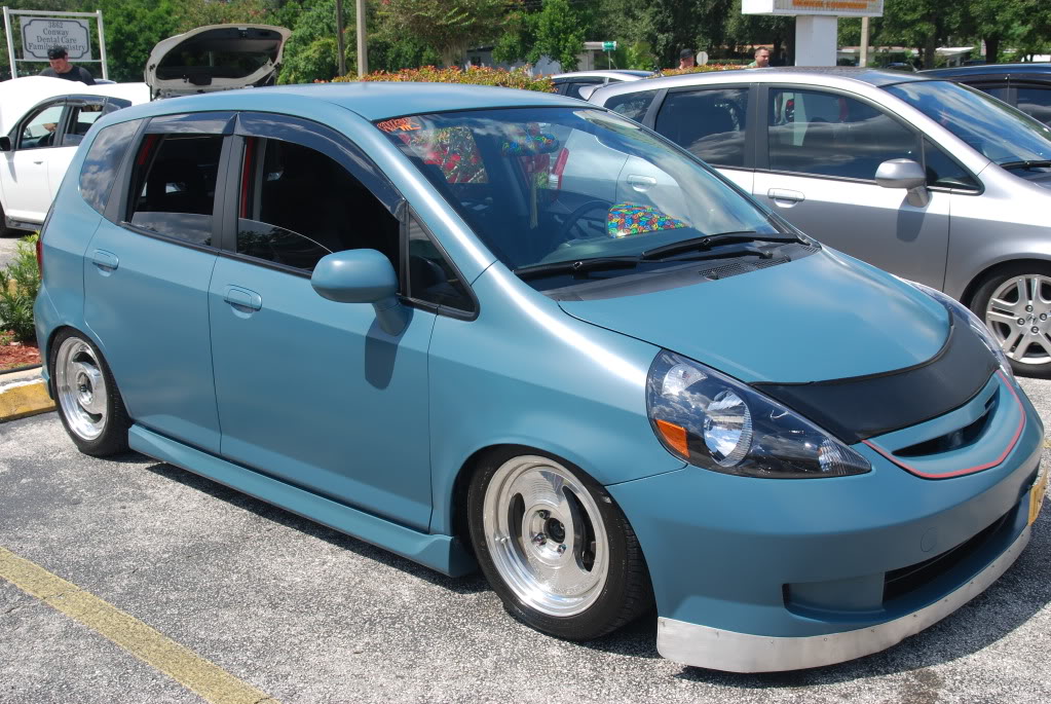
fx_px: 1140
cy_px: 352
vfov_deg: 34.3
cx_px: 526
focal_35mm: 39
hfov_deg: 49.5
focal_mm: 26
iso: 100
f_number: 7.1
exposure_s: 1/200
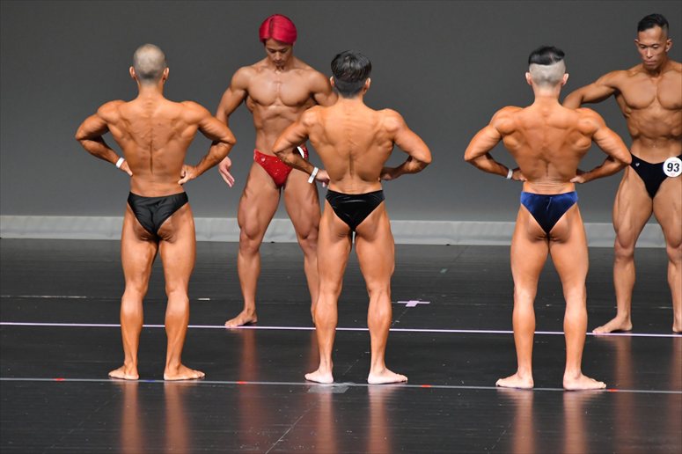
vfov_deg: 4.4
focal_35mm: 315
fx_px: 5965
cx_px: 341
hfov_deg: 6.5
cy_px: 227
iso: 5000
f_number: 5.6
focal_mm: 210
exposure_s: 1/400
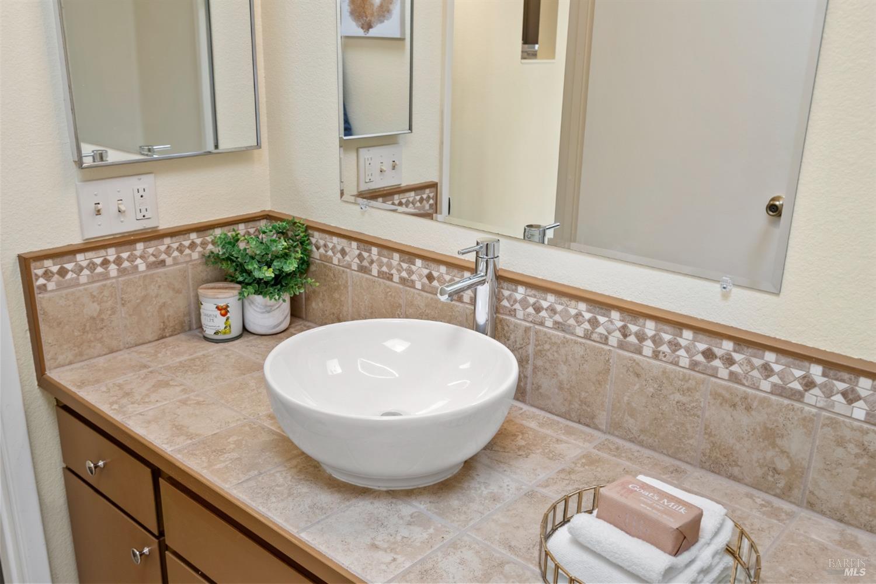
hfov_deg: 58.7
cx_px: 438
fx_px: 779
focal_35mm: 32
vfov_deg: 41.1
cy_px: 292
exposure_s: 1/5
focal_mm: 32
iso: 400
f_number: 8
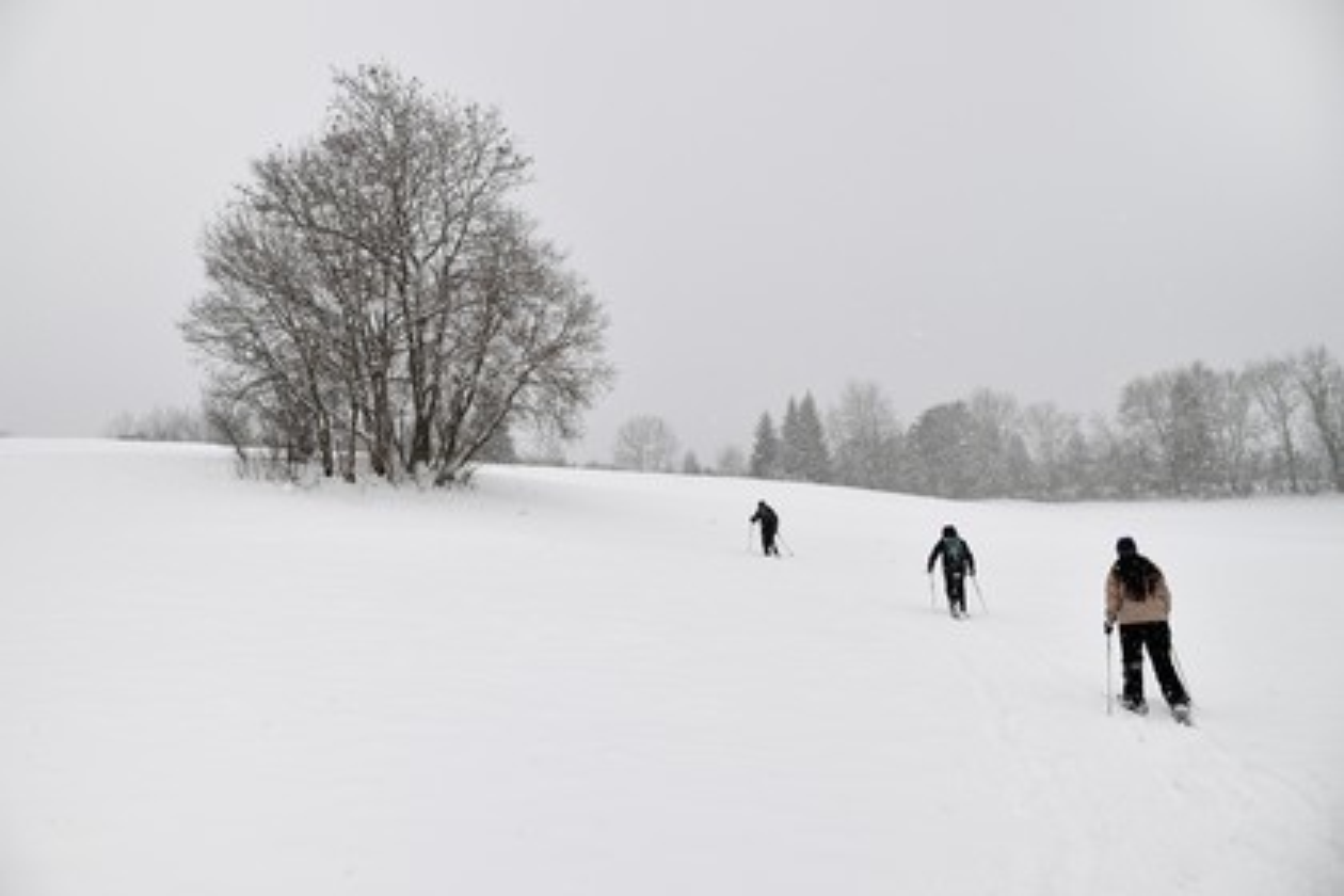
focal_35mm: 26
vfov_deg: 49.6
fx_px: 971
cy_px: 448
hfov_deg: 69.4
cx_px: 672
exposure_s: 1/400
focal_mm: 26
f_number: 9
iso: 400
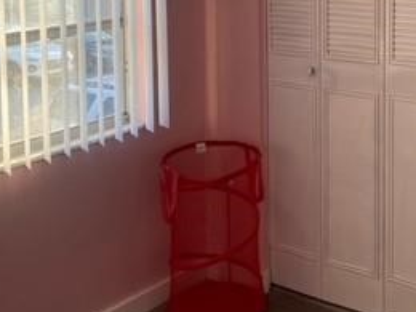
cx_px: 307
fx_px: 769
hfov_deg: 29.8
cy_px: 13
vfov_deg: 22.2
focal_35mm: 64
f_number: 1.8
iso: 32
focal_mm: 4.25
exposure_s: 1/122
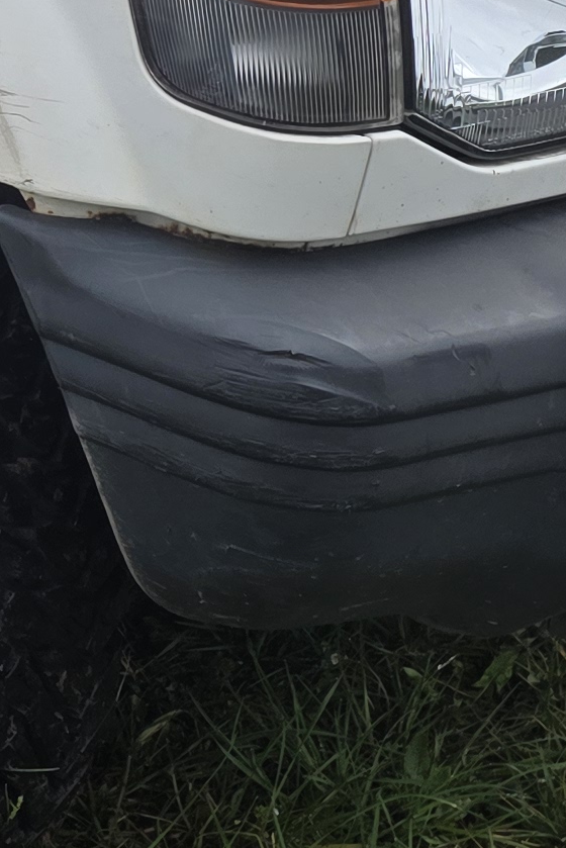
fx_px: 2686
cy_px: 5
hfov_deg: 11.3
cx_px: -421
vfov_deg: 17.5
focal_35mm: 114
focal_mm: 6.25
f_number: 1.7
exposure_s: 1/1387
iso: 80
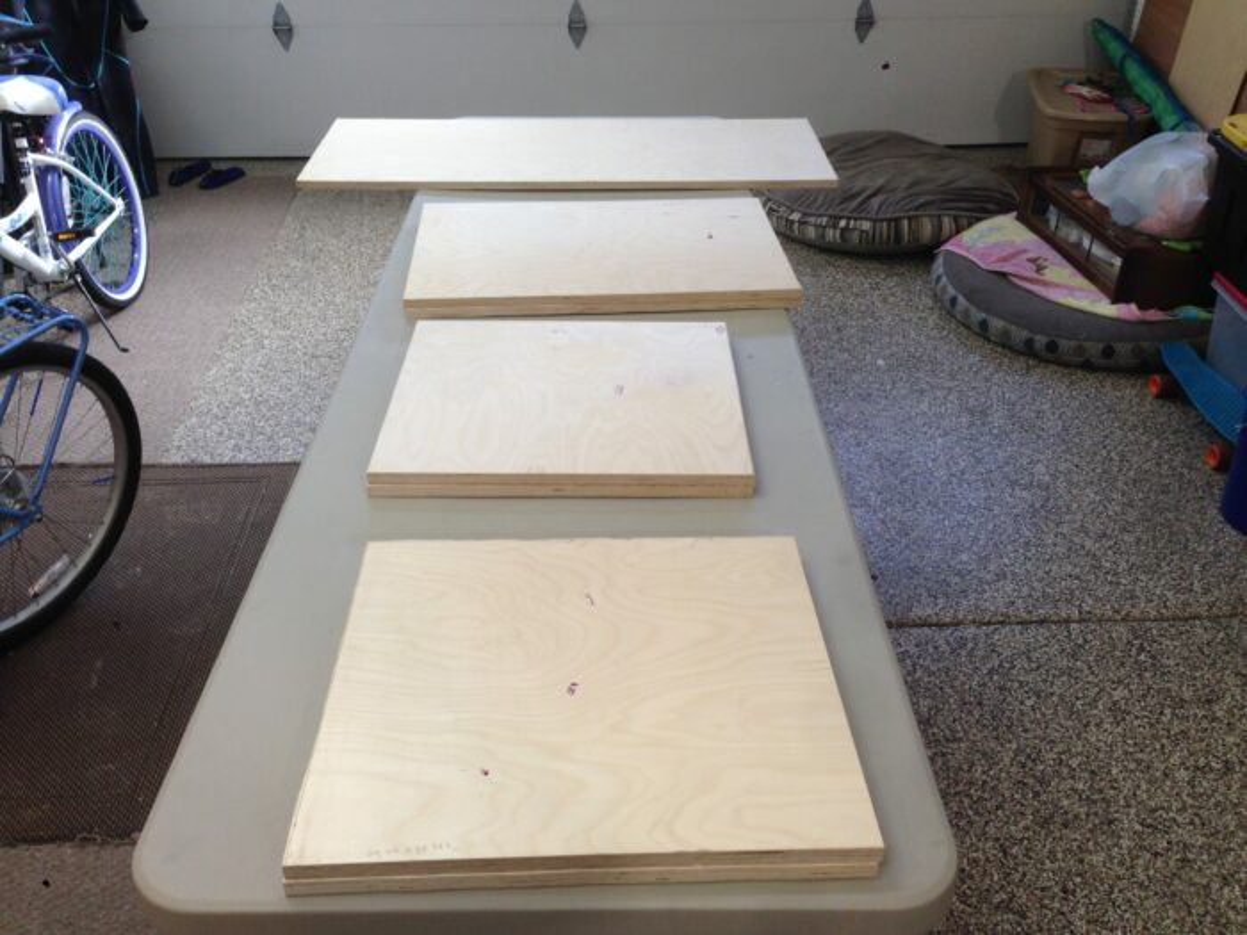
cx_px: 624
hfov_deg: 55.4
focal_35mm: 33
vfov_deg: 42.9
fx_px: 1189
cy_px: 468
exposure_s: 1/60
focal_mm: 4.12
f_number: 2.4
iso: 64
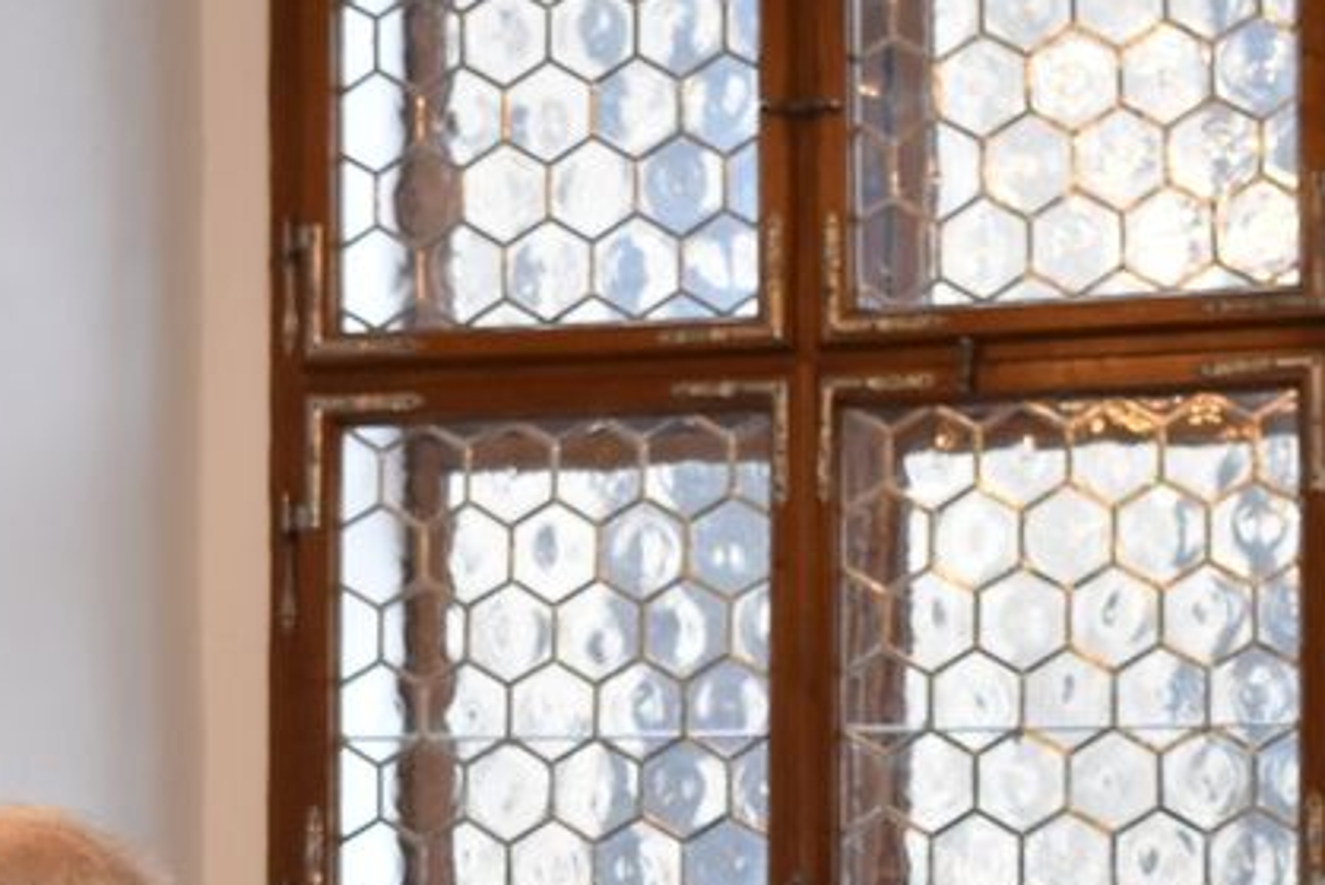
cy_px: 1126
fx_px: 5703
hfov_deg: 13.2
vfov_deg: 8.7
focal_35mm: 155
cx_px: 263
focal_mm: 27
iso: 800
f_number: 4
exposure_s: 1/60
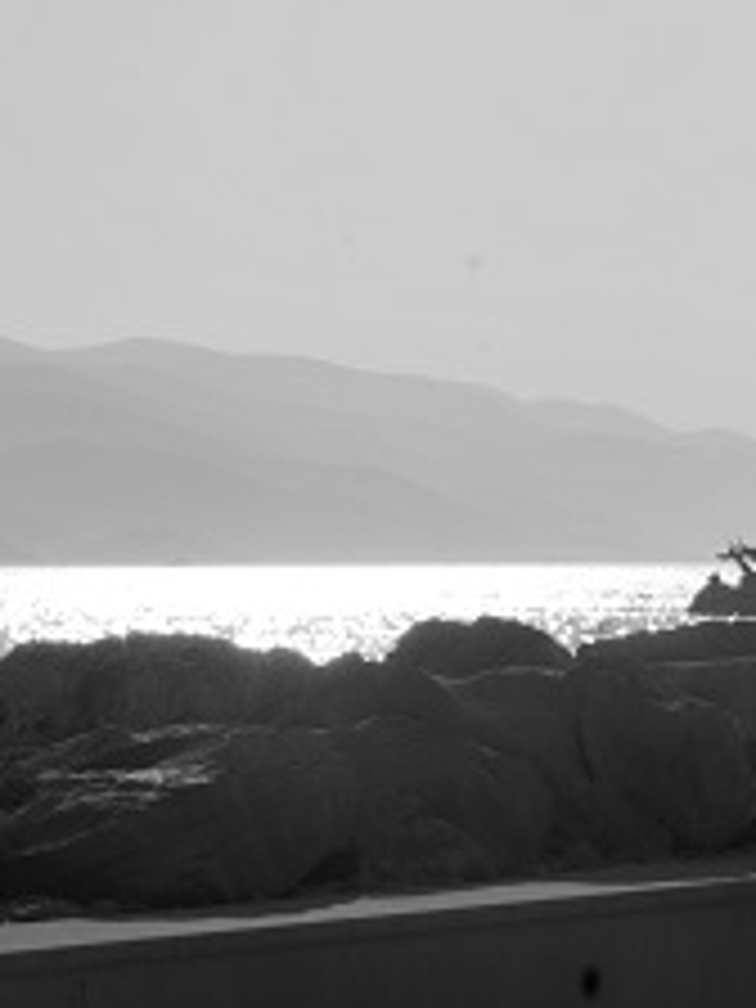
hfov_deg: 7.5
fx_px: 5620
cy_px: 526
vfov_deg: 10.2
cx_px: 1202
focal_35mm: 193
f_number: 22
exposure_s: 1/320
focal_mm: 50
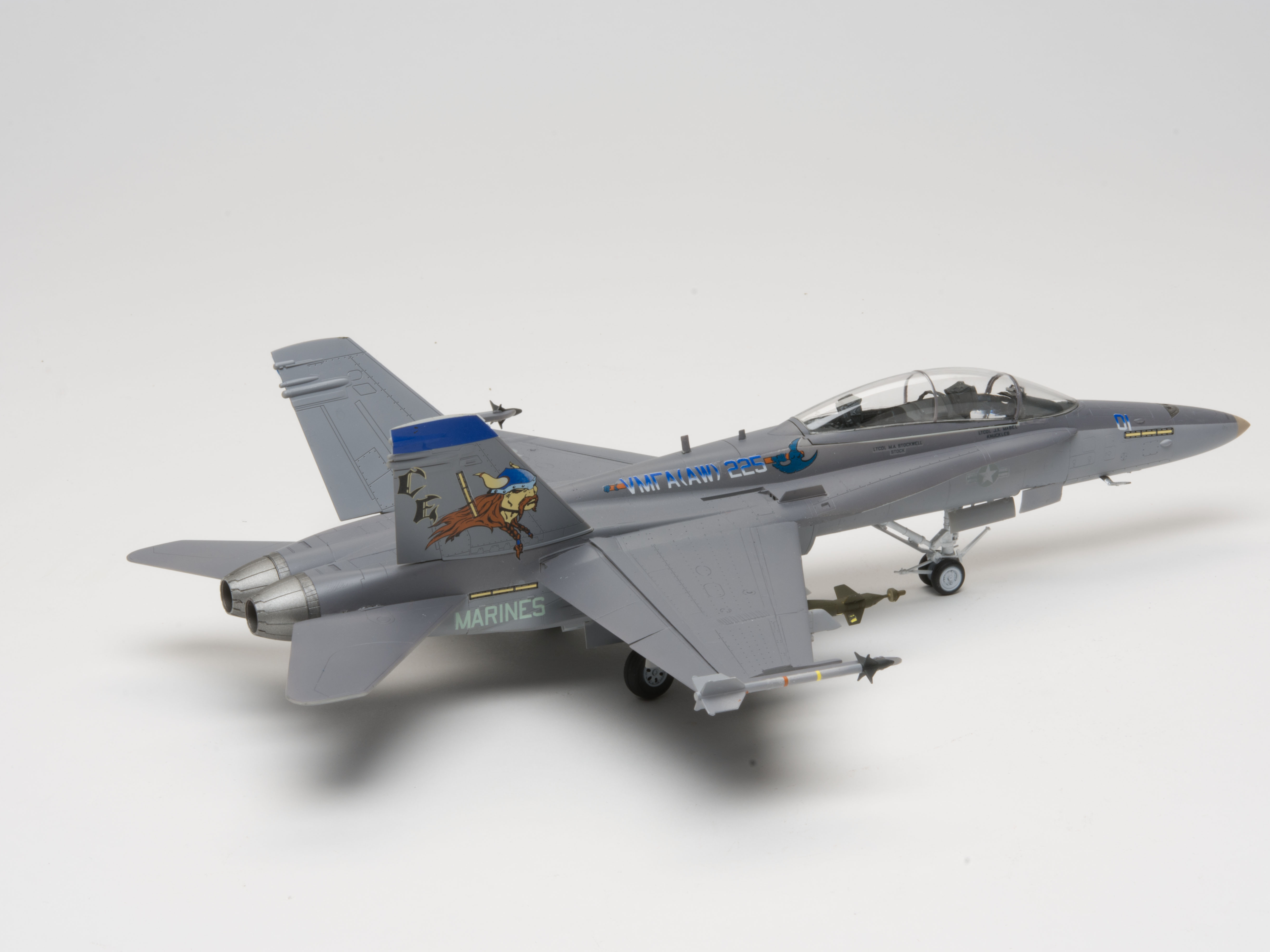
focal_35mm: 98
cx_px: 672
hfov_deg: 20.0
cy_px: 479
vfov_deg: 15.1
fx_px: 3595
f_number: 22
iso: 100
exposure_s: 1/60
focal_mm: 60
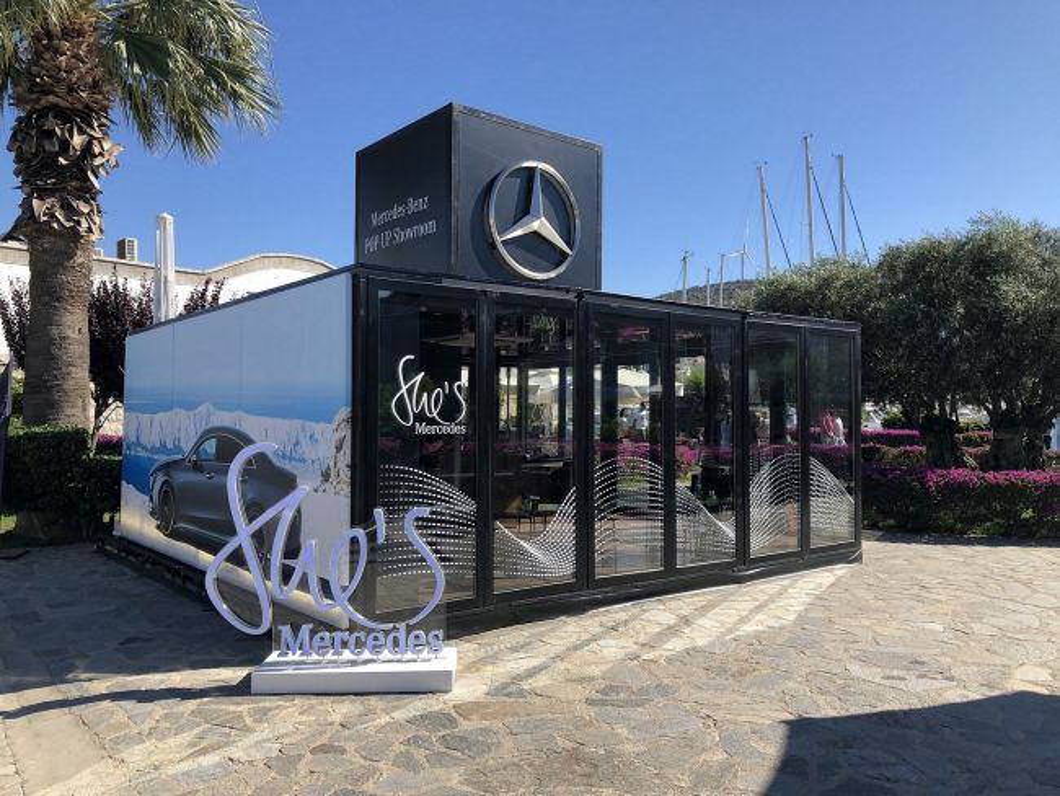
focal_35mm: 28
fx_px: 858
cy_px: 398
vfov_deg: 49.8
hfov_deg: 63.4
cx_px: 530
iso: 20
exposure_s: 1/1453
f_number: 1.8
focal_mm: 4
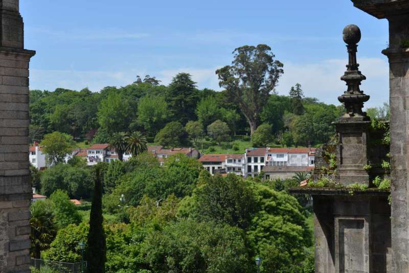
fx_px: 796
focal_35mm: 70
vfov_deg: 19.5
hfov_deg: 28.8
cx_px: 204
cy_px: 136
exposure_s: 1/125
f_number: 13
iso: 125
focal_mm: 70
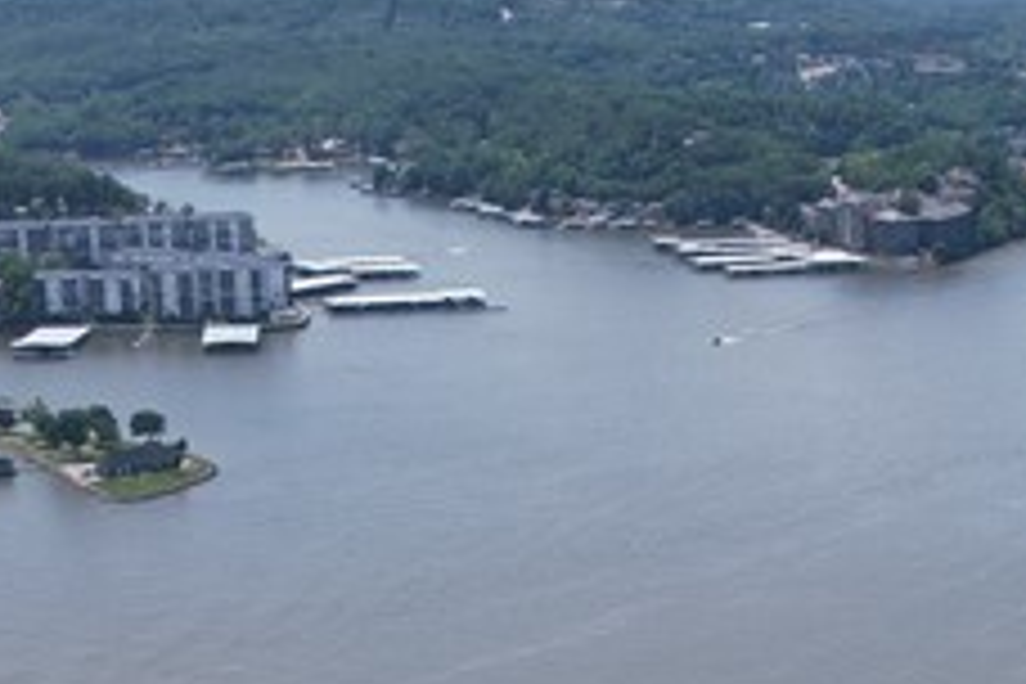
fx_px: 2992
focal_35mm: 105
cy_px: 932
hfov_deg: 19.2
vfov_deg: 12.6
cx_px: 873
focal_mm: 8.38
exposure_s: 1/3000
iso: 130
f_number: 2.8
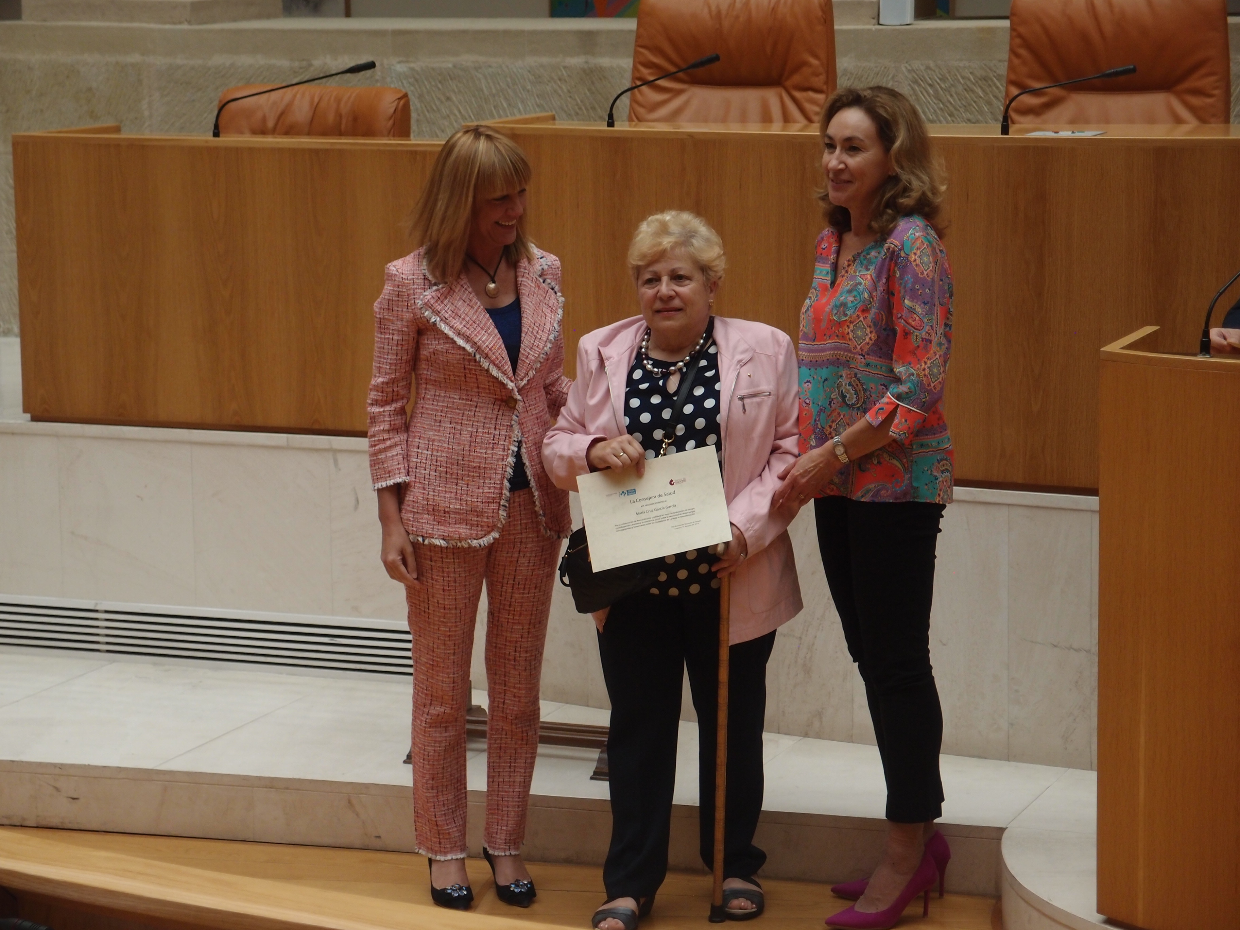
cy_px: 465
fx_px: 3296
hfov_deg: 21.3
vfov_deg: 16.1
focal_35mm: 92
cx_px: 620
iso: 125
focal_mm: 19.84
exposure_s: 1/200
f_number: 2.4
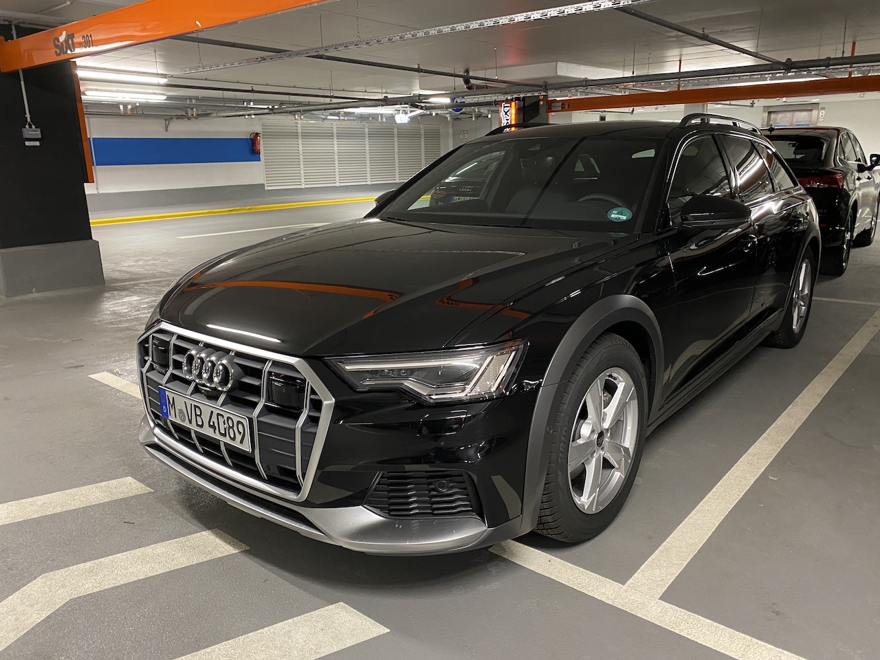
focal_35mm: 26
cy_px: 330
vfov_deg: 53.1
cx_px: 440
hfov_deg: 67.3
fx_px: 661
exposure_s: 1/33
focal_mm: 4.25
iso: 400
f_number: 1.8
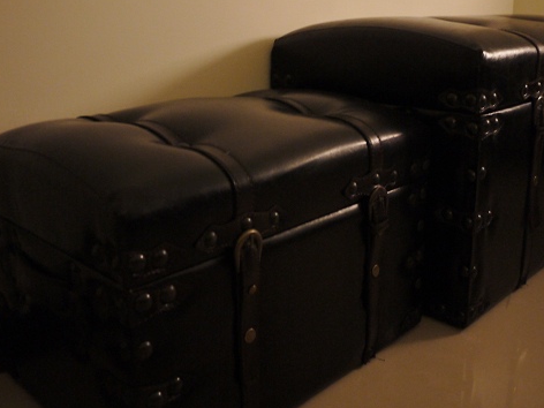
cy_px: 156
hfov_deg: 48.9
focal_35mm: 38
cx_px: 305
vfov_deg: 37.5
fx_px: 597
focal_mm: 14
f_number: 2.5
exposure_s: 1/8
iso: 400
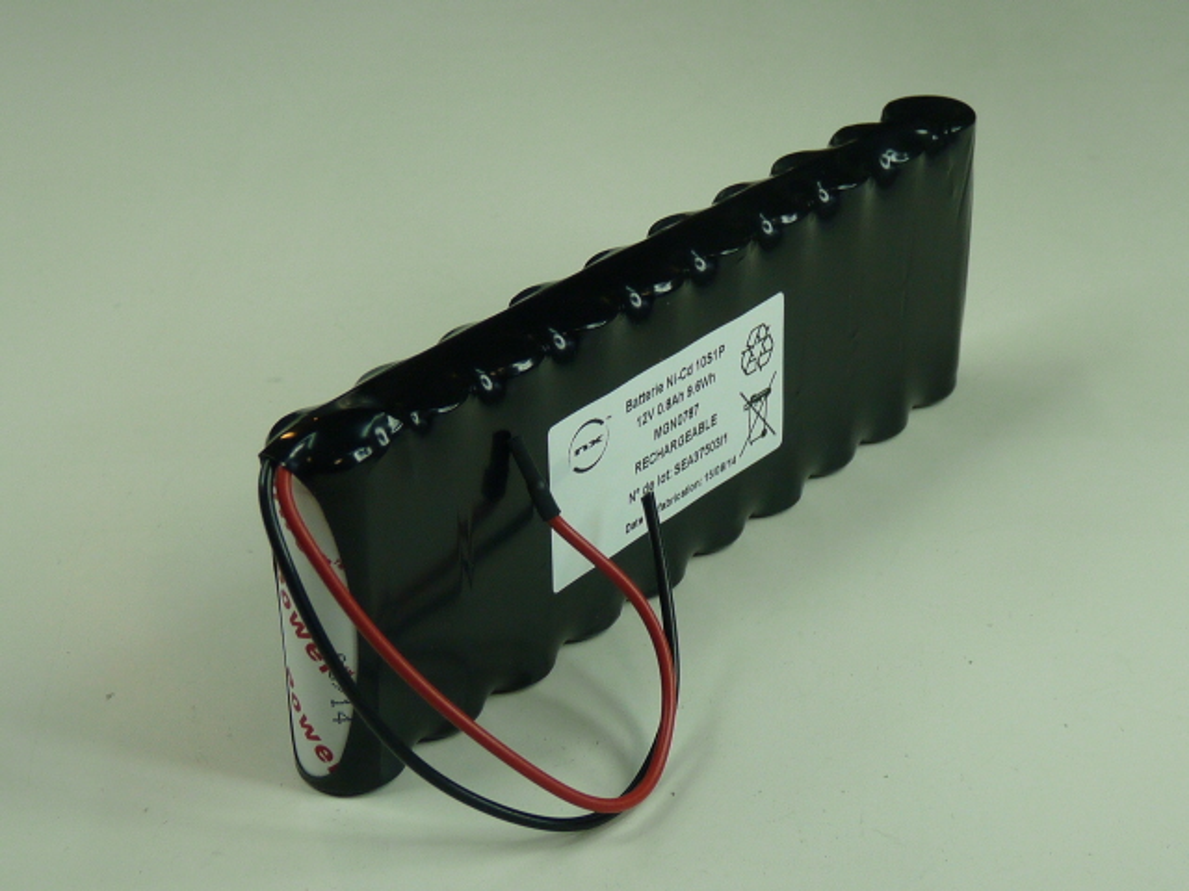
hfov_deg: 29.4
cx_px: 594
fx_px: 2267
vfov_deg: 22.3
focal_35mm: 66
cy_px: 446
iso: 100
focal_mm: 6.6
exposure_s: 1/80
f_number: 3
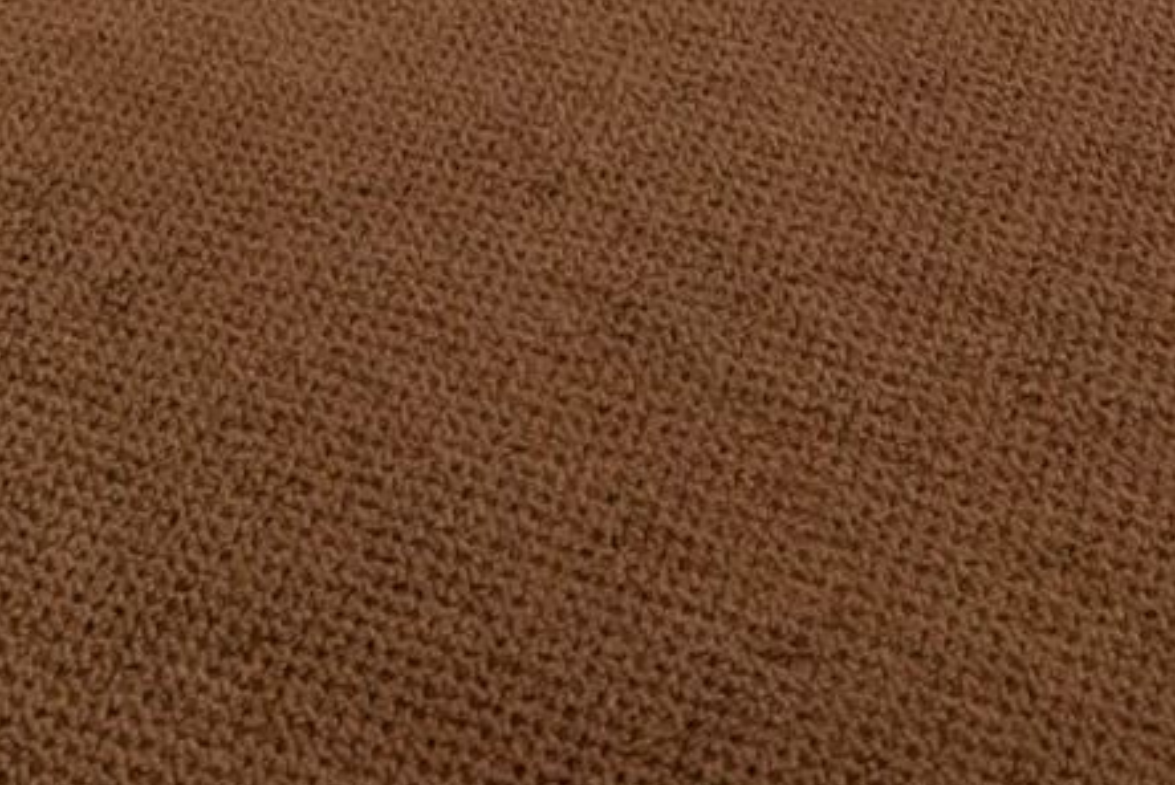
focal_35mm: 97
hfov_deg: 20.8
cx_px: 944
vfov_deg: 9.4
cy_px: -1870
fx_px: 3168
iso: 320
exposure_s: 1/80
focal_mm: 14
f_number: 7.1
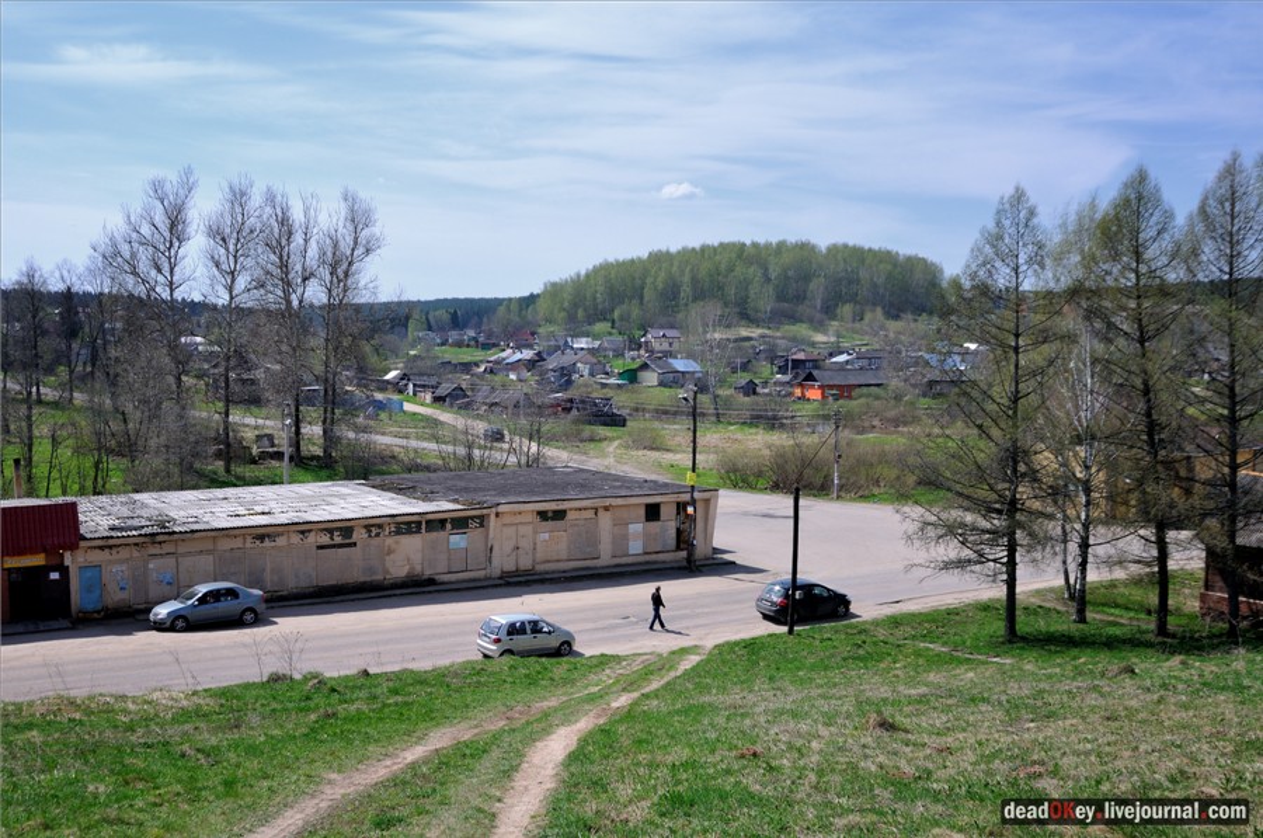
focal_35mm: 36
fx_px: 1261
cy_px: 419
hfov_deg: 53.2
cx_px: 632
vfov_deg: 36.8
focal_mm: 24
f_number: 6.3
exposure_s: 1/500
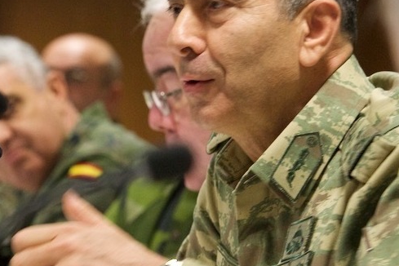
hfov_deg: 11.7
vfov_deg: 7.8
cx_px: 199
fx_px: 1939
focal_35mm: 175
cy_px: 149
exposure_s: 1/125
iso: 4000
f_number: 5.6
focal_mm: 116
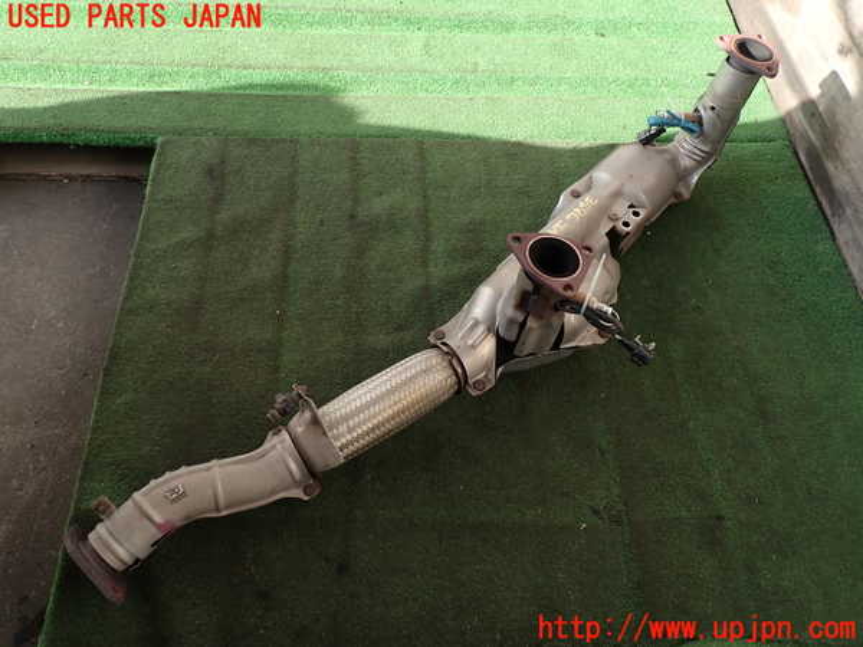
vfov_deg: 54.9
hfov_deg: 69.4
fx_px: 623
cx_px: 432
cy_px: 324
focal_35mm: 25
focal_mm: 4.5
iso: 100
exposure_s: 1/200
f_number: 2.8
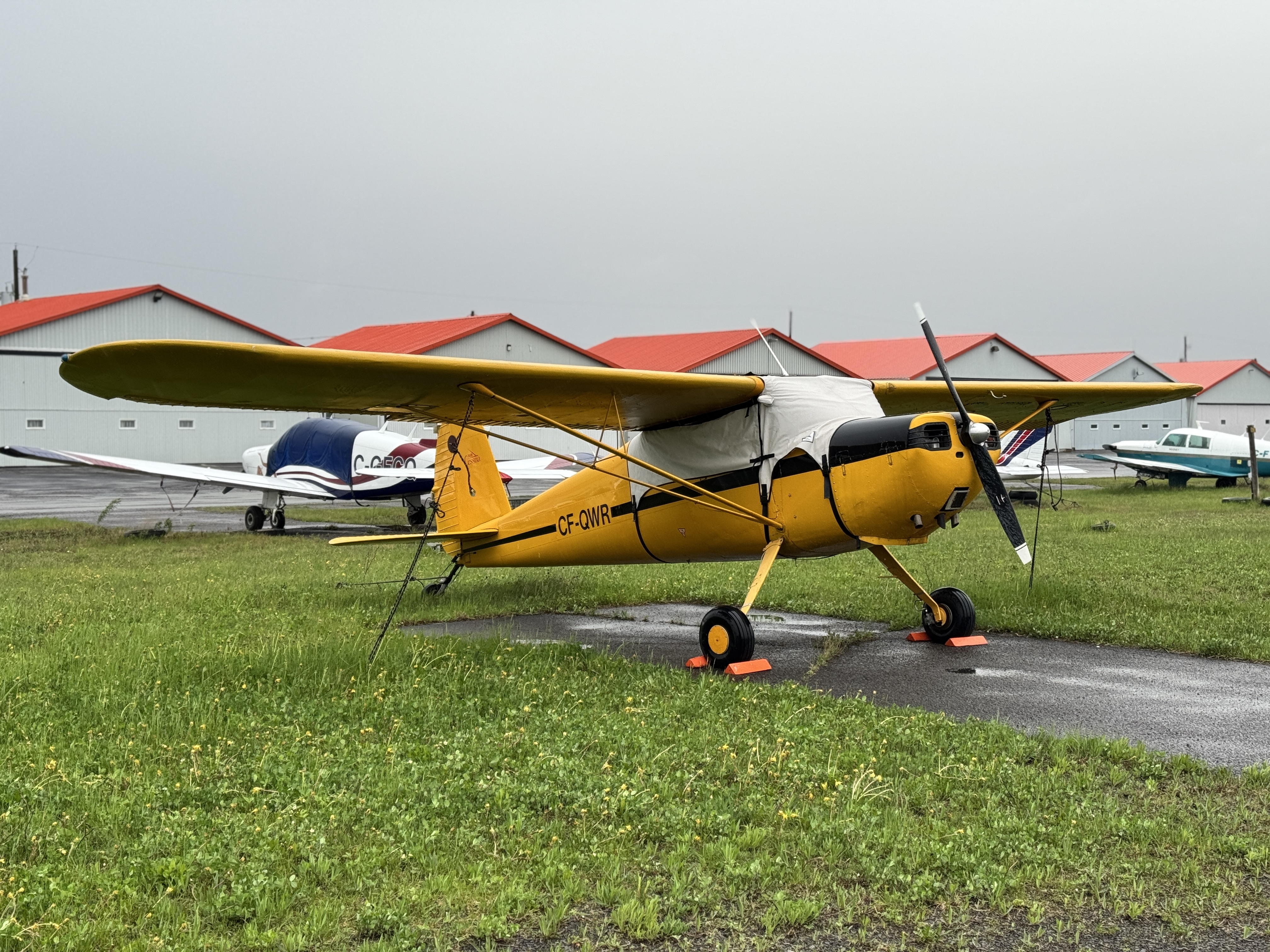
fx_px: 1761
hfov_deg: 39.7
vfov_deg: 30.3
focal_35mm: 48
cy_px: 476
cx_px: 635
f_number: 1.78
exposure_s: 1/121
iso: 64
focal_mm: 6.76
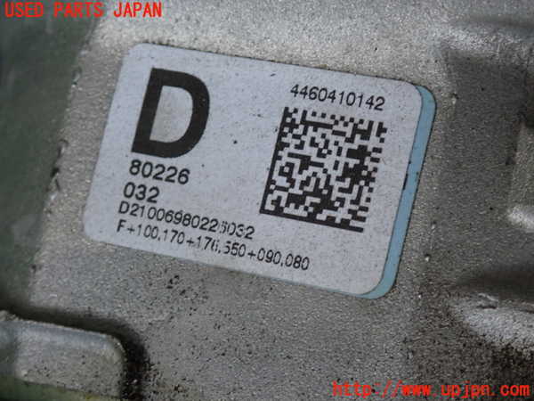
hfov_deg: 19.6
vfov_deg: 14.8
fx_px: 1543
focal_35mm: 100
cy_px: 200
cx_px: 267
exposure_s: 1/100
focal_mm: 18
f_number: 4.9
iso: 200
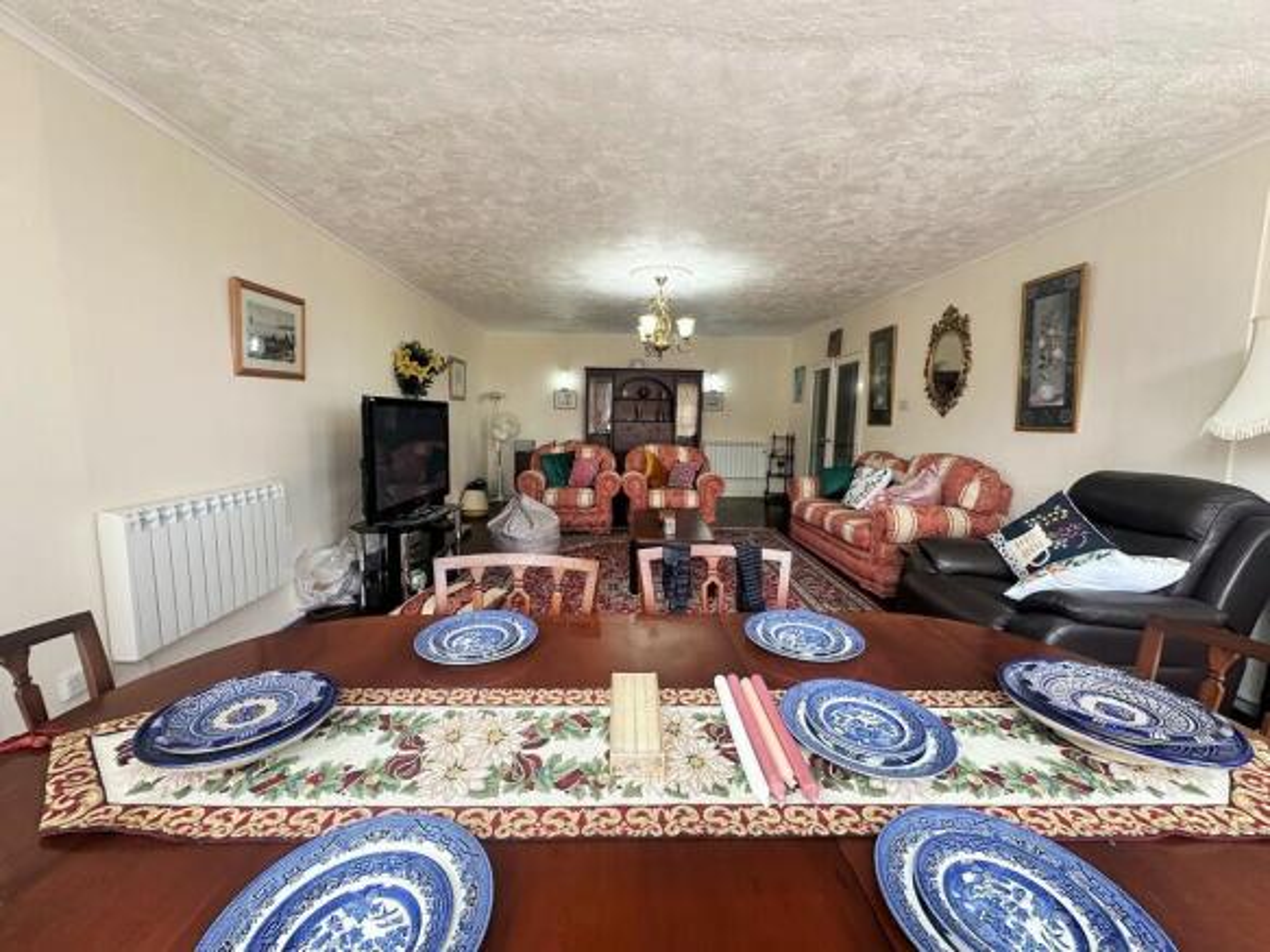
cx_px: 635
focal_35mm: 14
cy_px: 476
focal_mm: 2.22
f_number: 2.2
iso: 160
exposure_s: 1/99
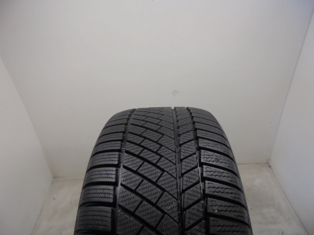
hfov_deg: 67.3
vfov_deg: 53.1
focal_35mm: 26
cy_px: 118
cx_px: 157
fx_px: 236
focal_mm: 4.6
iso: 100
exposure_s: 1/30
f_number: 3.5
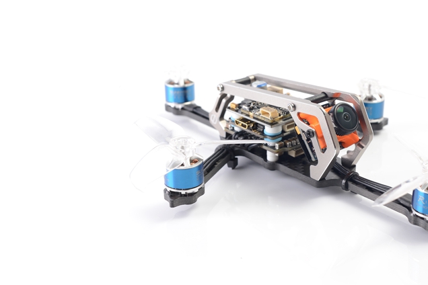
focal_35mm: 55
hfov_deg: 35.8
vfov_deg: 24.6
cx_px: 294
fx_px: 654
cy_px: 137
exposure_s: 1/100
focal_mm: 35
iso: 200
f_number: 10
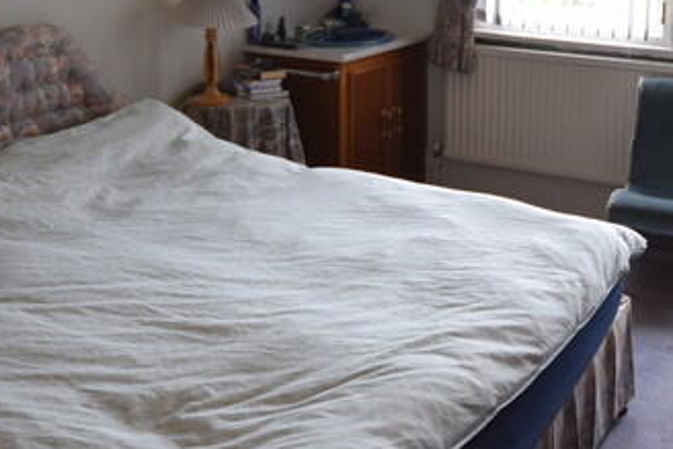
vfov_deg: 25.3
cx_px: 431
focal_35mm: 52
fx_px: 964
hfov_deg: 38.2
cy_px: 36
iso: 400
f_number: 5
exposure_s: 1/100
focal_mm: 11
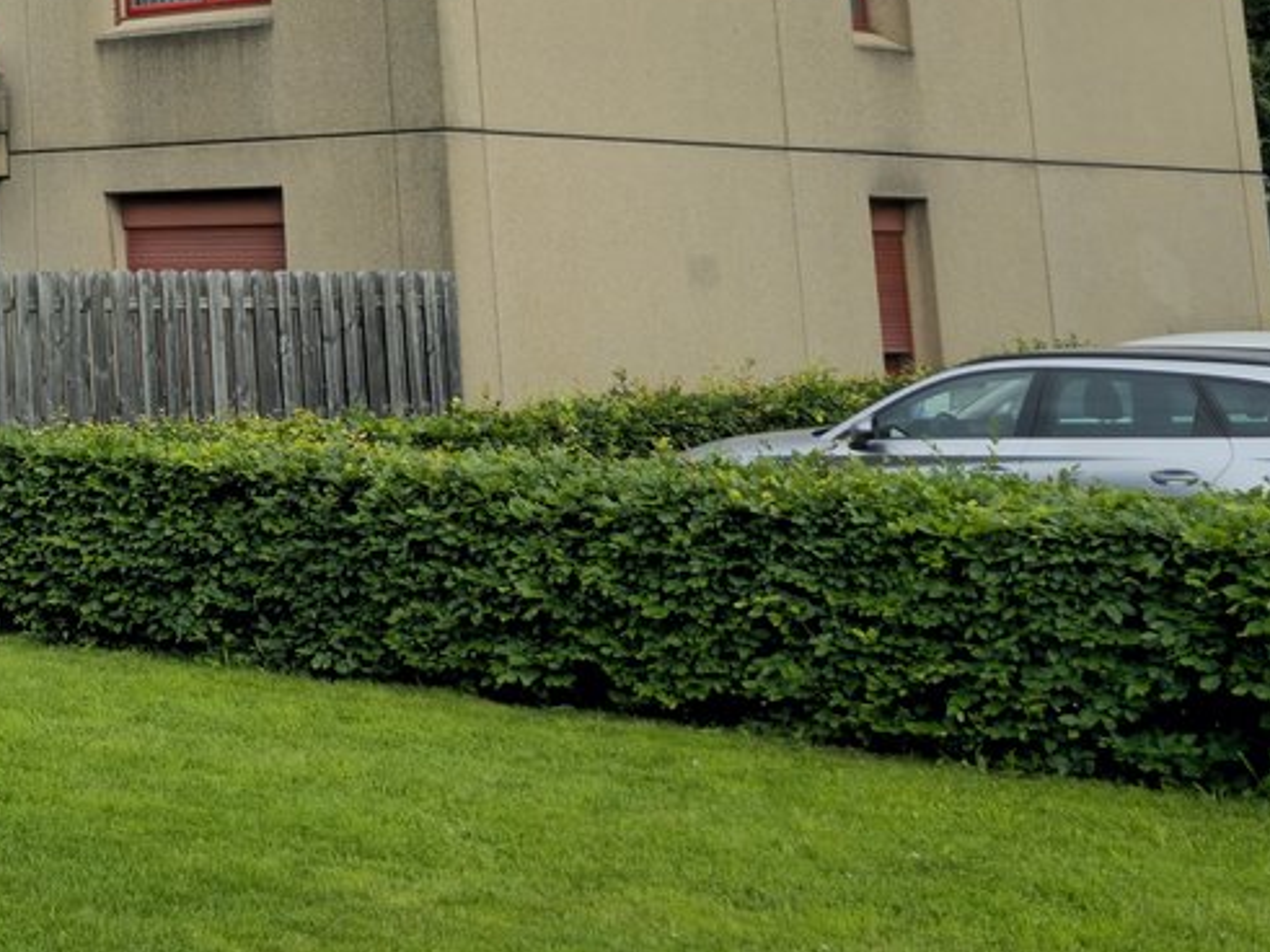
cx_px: -491
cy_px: -225
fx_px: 2751
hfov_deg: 22.5
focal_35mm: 75
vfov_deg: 18.5
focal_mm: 6.3
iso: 12
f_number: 1.7
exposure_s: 1/455
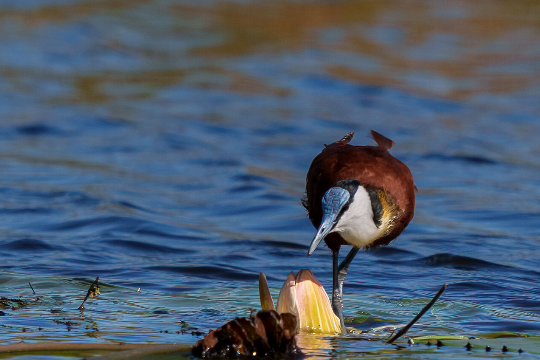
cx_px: 178
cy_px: 241
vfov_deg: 1.3
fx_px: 15835
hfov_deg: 2.0
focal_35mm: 1056
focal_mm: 560
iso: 160
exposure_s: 1/1600
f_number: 4.5
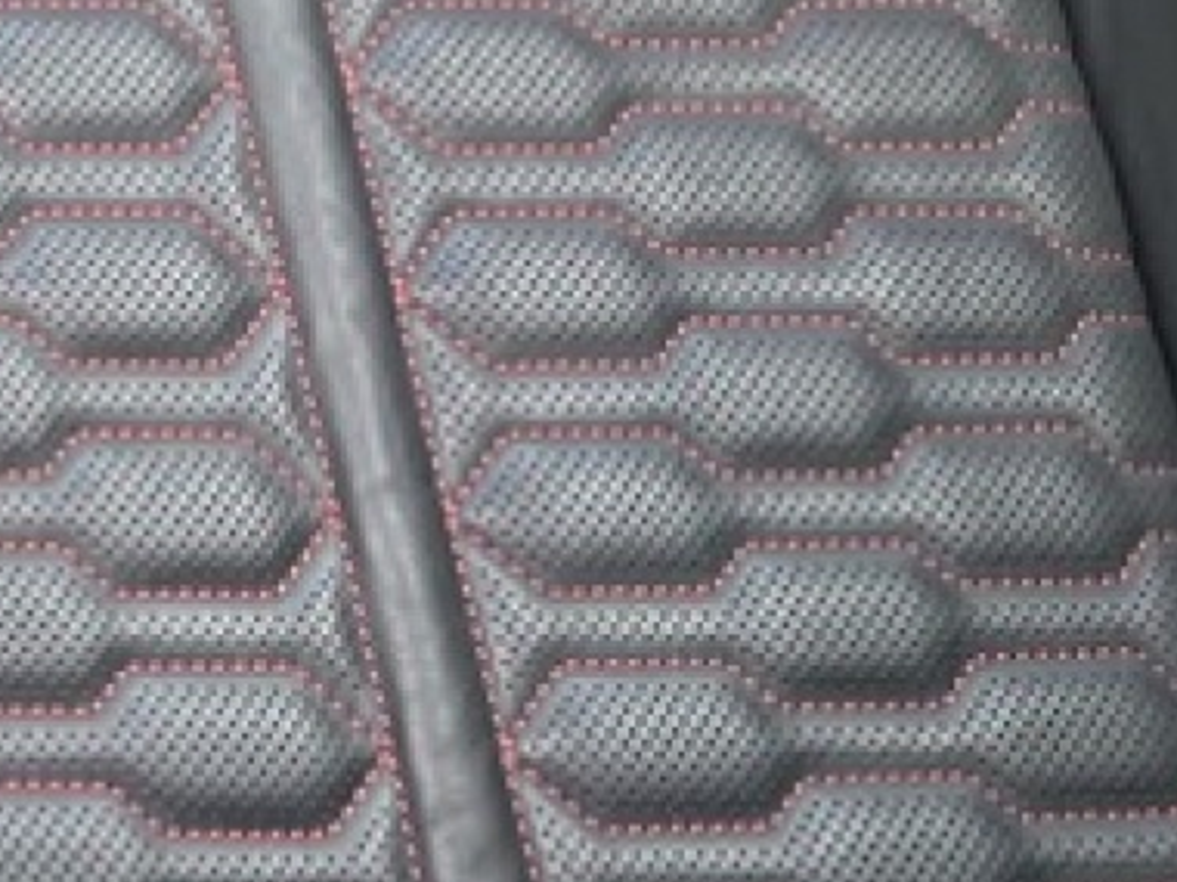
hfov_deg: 11.7
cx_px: -1657
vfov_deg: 9.5
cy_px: -1281
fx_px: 4658
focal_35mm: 137
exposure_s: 1/123
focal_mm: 5.1
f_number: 1.6
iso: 32
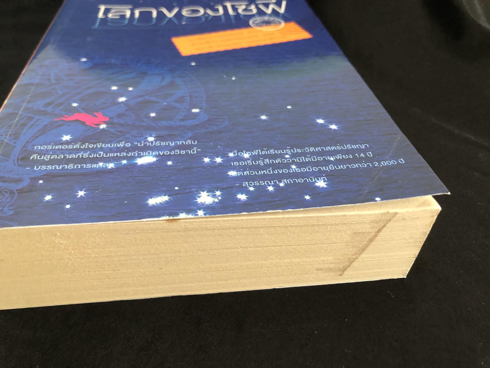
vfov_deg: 49.7
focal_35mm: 28
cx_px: 245
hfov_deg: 63.4
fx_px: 396
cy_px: 184
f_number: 1.8
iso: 100
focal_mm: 3.99
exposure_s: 1/15
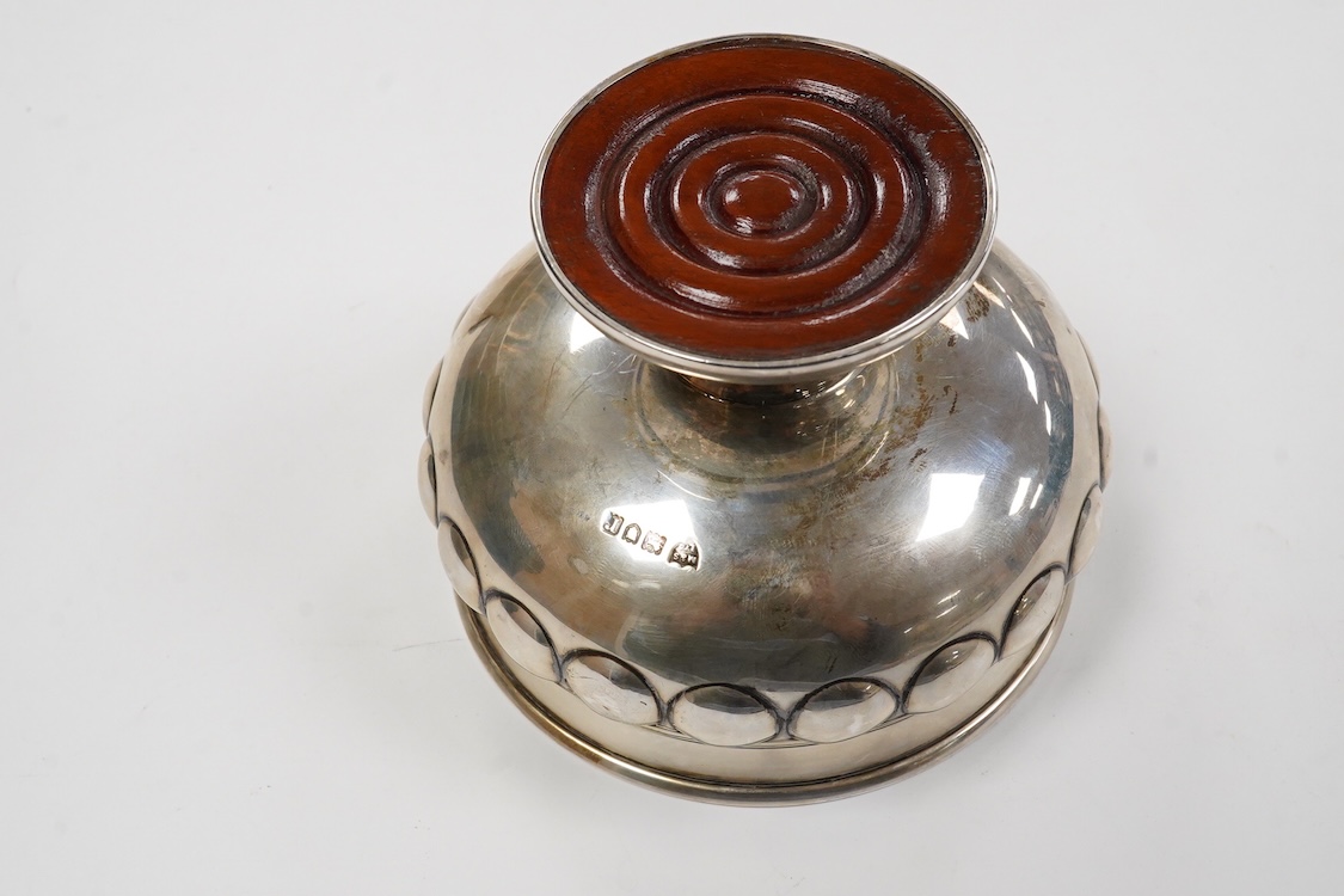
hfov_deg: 43.6
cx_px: 672
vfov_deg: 29.9
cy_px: 448
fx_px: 1680
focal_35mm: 45
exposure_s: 1/100
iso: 2500
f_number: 18
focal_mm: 30
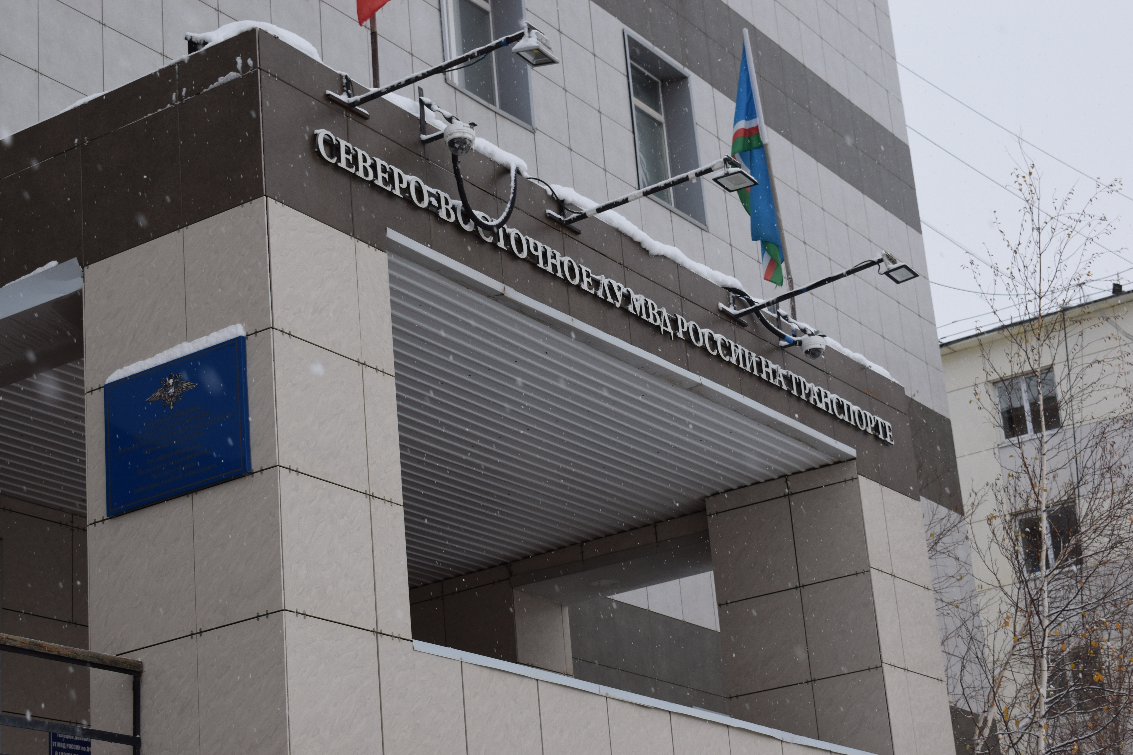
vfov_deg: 18.9
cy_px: 378
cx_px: 566
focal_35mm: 72
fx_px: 2266
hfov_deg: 28.1
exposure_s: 1/250
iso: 400
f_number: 8
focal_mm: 48
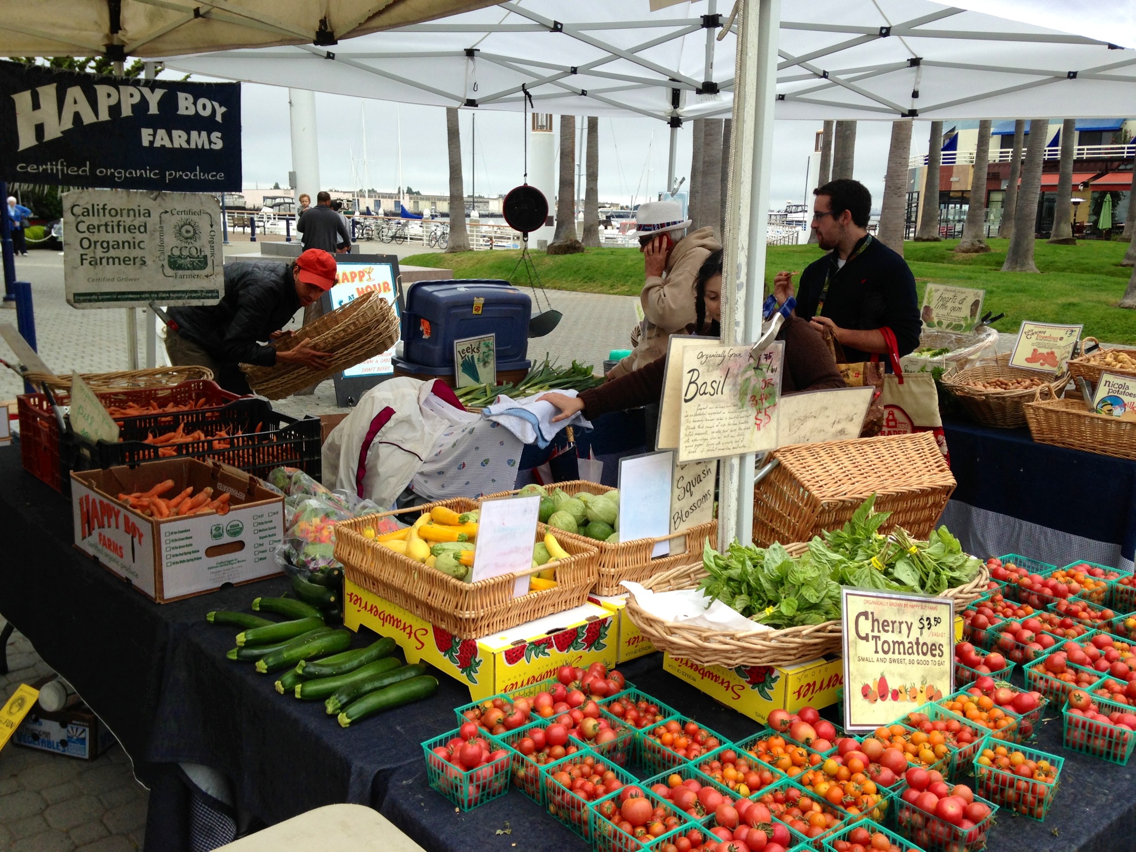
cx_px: 568
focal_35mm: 33
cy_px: 426
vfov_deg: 42.9
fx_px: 1083
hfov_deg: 55.4
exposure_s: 1/596
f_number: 2.4
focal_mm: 4.13
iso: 50
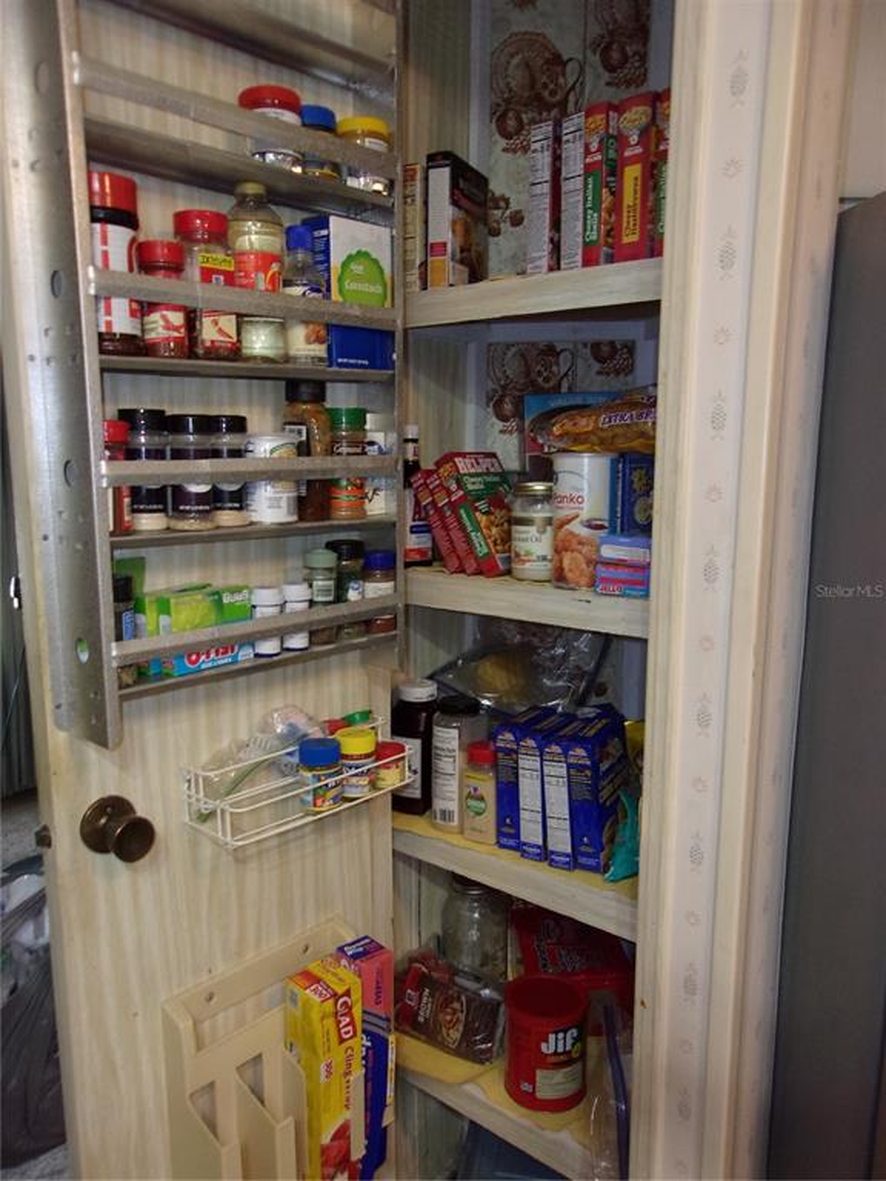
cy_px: 590
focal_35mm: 27
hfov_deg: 51.4
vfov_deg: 65.3
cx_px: 443
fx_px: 921
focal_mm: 4.9
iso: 200
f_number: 3
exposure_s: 1/34
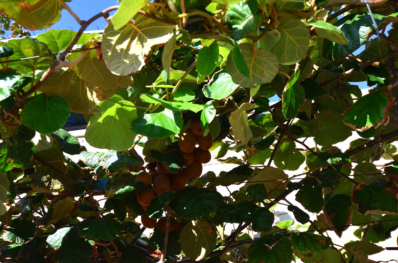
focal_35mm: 36
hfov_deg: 53.2
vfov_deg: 36.7
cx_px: 199
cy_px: 132
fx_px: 397
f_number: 5.6
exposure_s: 1/3200
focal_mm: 24
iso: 2000
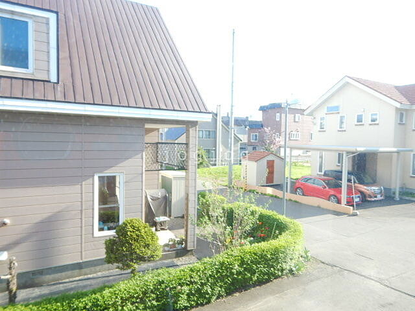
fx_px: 288
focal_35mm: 24
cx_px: 208
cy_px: 156
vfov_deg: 56.8
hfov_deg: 71.6
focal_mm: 4.3
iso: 125
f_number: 2.8
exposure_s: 1/50
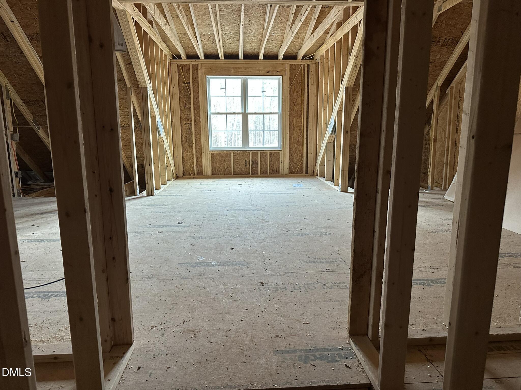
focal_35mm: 24
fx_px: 361
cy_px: 195
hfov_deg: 71.6
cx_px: 260
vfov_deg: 56.8
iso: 400
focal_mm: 6.86
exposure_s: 1/60
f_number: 1.78
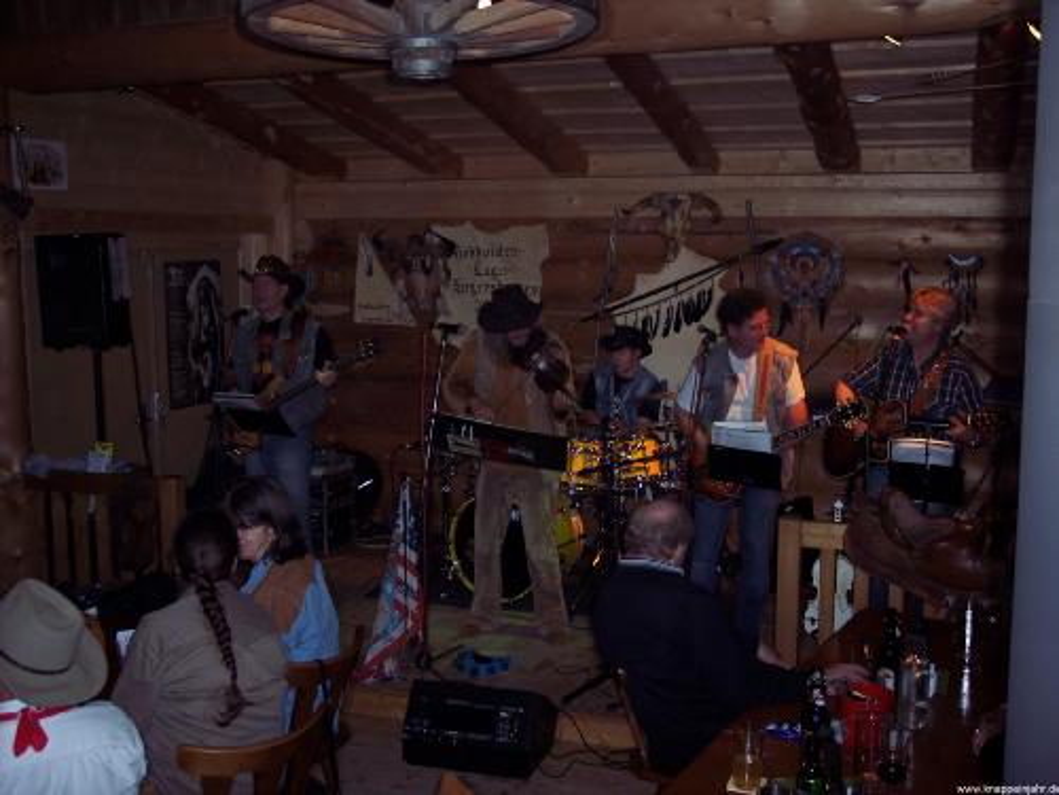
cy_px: 398
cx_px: 530
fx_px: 1193
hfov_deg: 47.9
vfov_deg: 36.8
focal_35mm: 39
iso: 100
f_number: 2.8
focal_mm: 8
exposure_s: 1/60
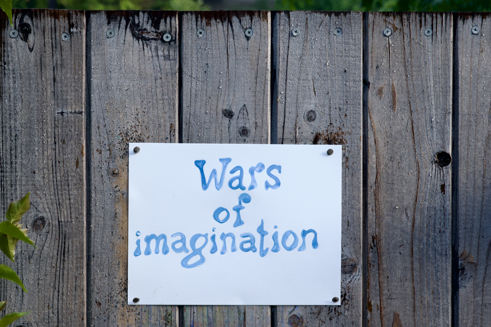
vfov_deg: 11.1
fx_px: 1691
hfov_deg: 16.5
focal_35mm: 124
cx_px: 221
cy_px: 178
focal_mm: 38.13
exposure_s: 1/125
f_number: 4
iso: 160
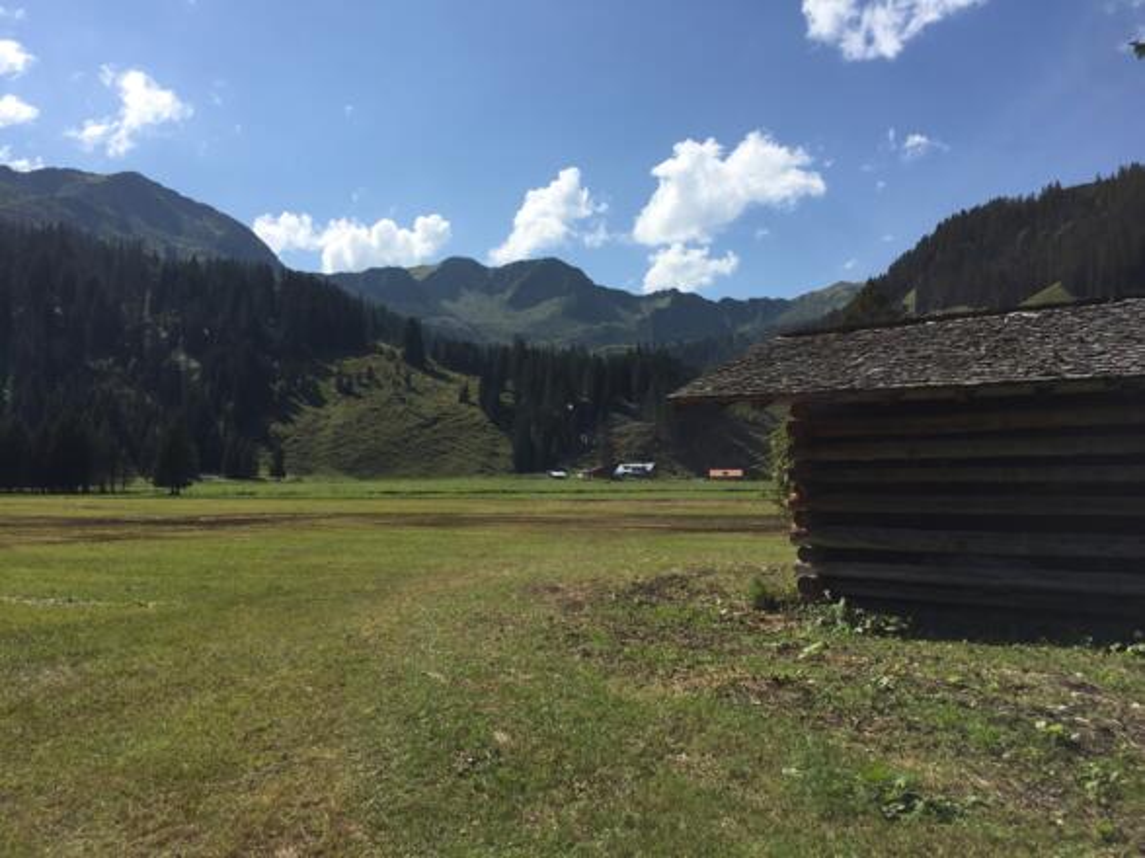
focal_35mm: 29
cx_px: 572
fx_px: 959
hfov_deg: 61.7
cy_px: 429
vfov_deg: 48.2
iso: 32
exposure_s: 1/3300
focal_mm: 4.15
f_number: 2.2
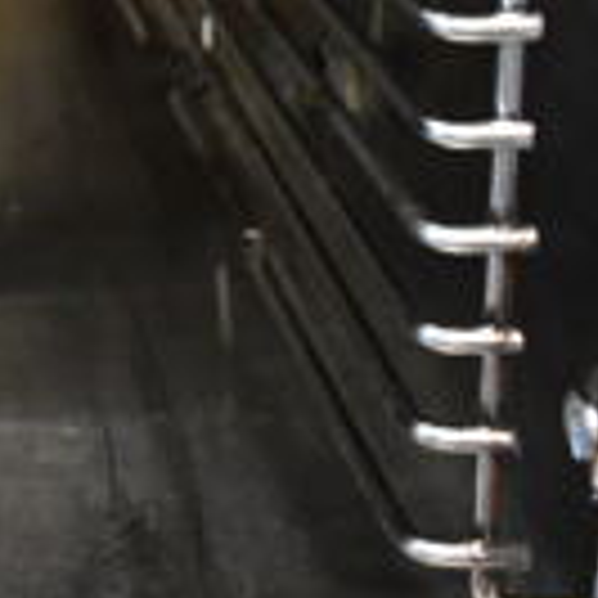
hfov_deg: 14.1
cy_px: -94
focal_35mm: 105
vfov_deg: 16.0
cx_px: -585
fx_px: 2052
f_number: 3.5
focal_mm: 18
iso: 1600
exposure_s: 1/30
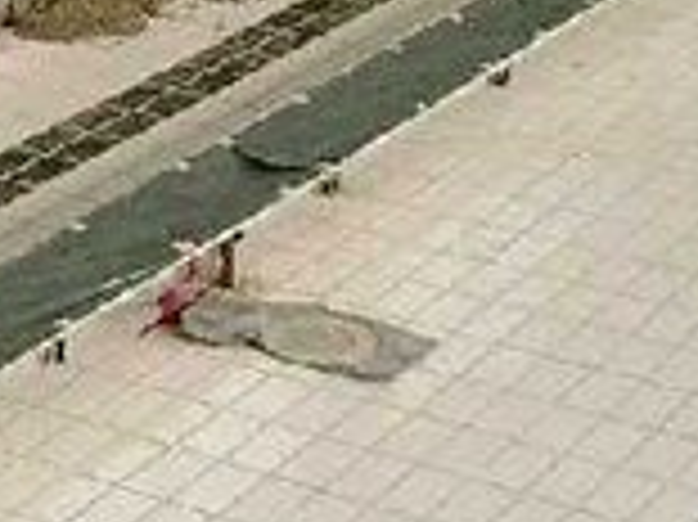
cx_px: -216
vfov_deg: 10.1
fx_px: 2881
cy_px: -166
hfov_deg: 13.3
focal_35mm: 143
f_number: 2.6
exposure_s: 1/125
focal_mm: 7.6
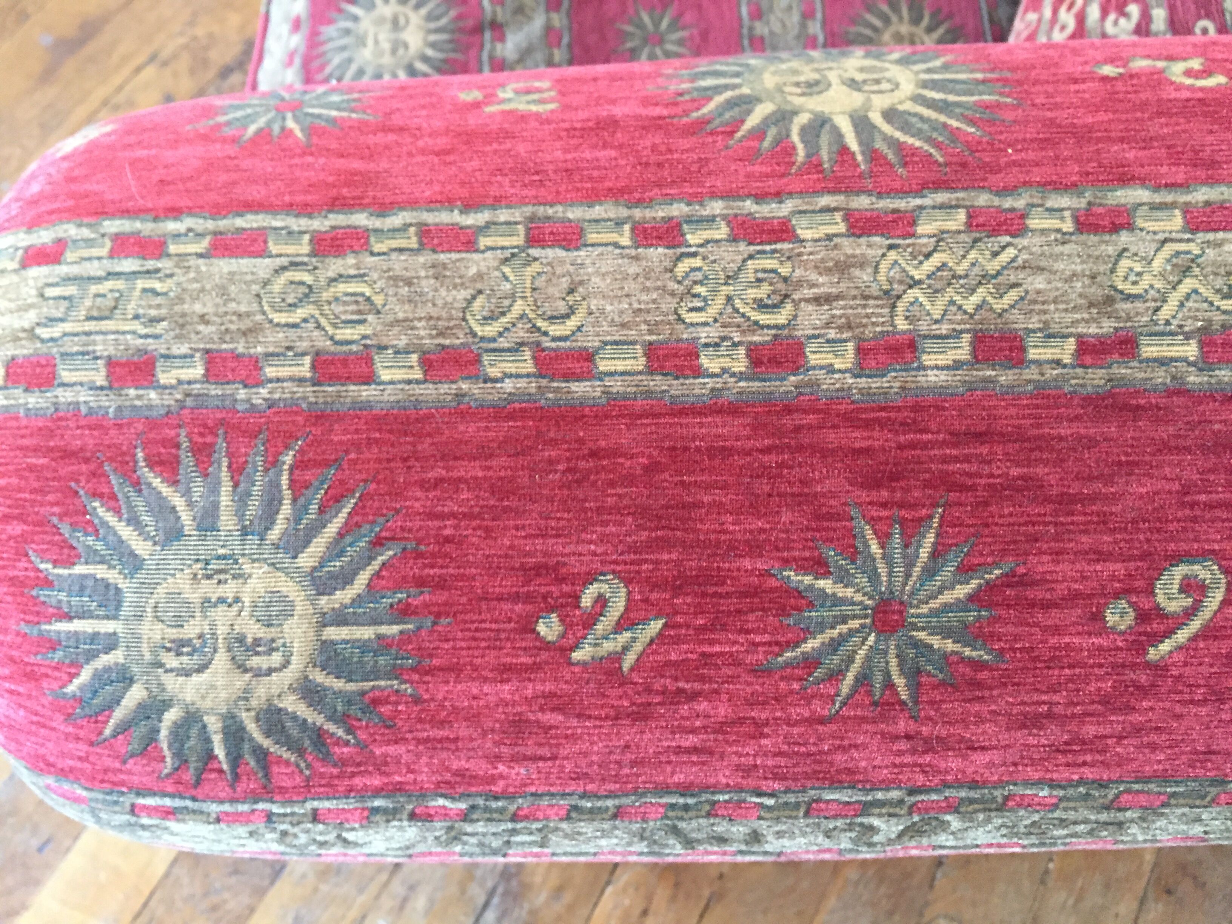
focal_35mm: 29
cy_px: 462
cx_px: 616
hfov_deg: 61.7
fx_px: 1032
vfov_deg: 48.2
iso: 250
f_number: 2.2
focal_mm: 4.15
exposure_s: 1/25
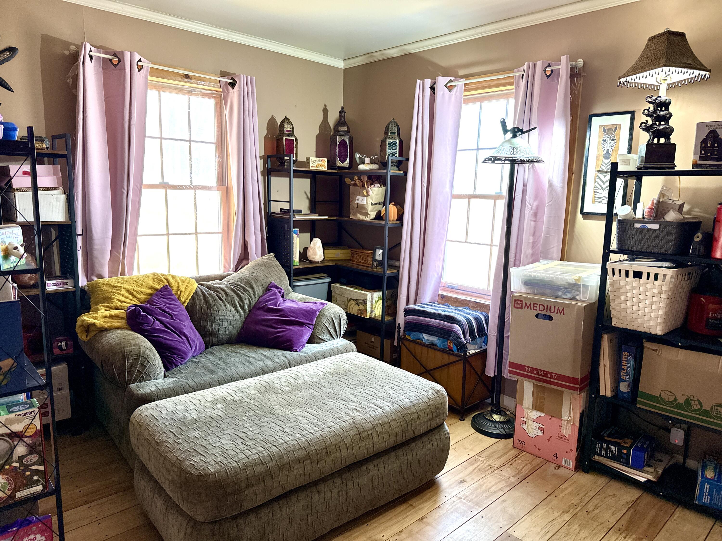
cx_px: 361
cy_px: 270
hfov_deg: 71.6
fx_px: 501
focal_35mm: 24
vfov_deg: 56.8
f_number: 1.78
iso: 125
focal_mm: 6.76
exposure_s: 1/60
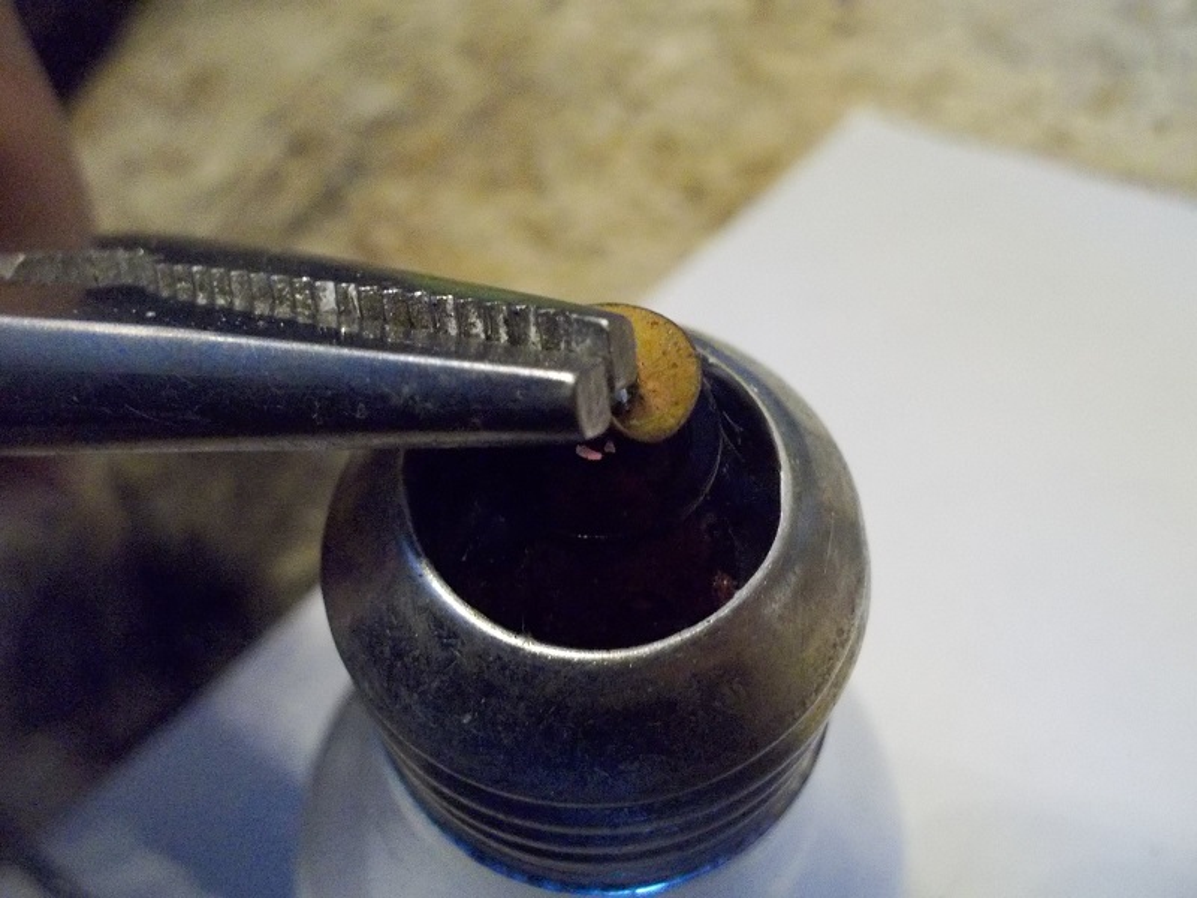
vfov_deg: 48.2
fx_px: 1003
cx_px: 598
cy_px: 449
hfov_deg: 61.7
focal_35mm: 29
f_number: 3.3
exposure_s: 1/100
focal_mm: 4.1
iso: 800
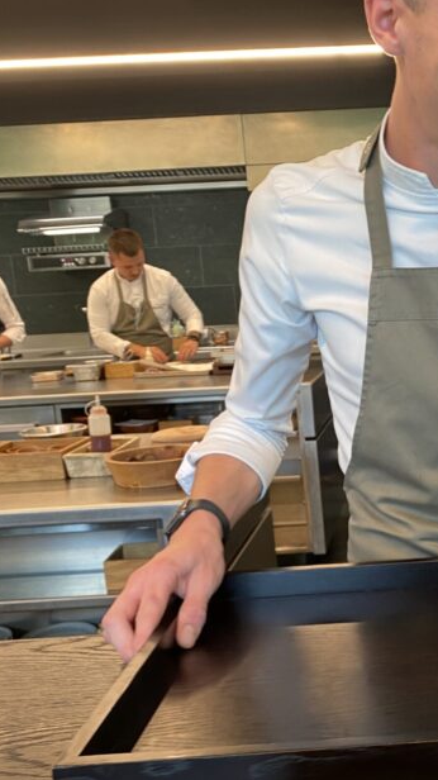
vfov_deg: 44.4
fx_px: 951
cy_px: 466
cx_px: 466
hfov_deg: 24.4
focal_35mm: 46
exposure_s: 1/50
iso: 64
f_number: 1.8
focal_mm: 4.25
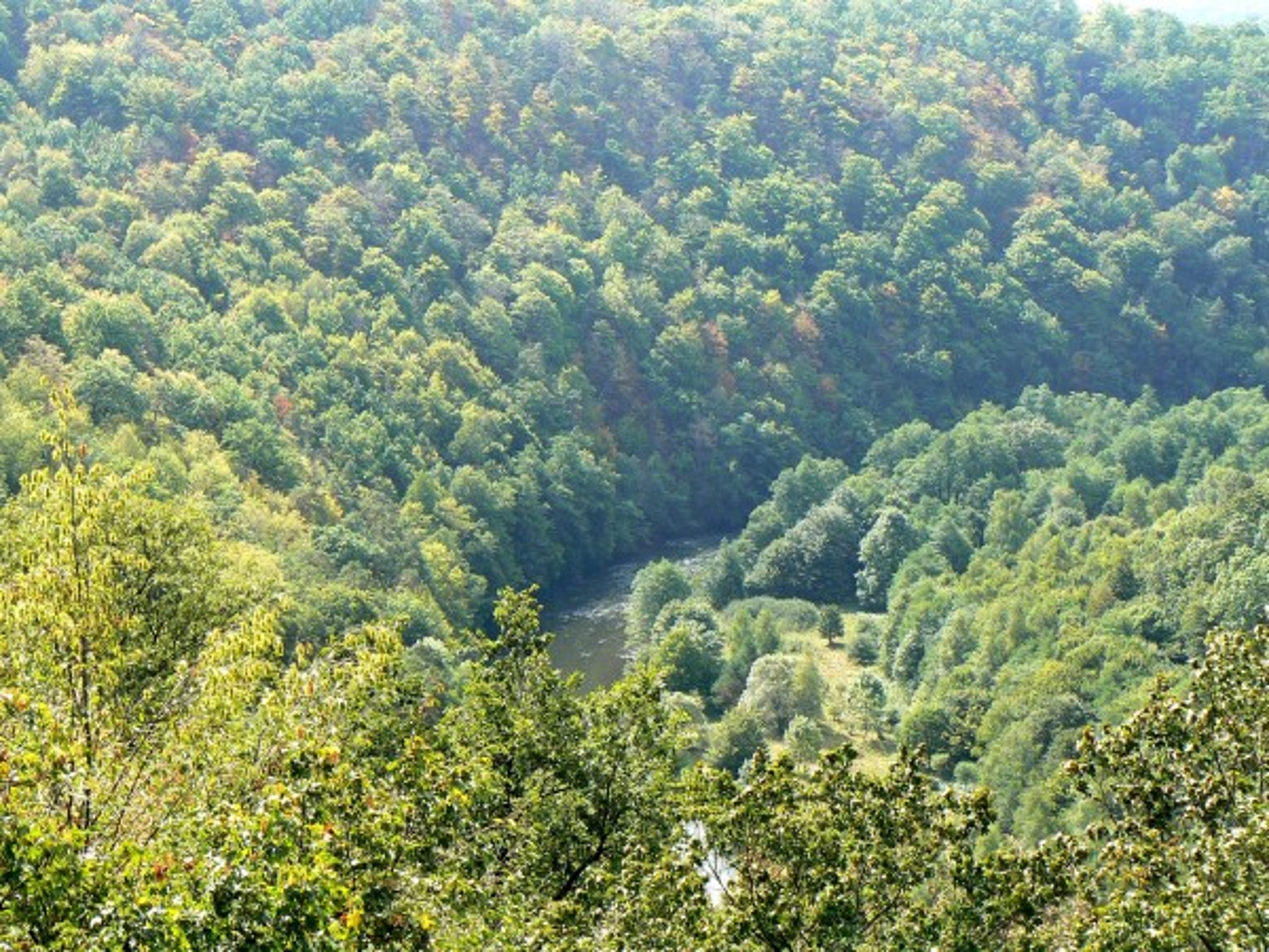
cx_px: 634
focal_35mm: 76
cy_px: 476
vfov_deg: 19.4
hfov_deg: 25.7
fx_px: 2786
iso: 100
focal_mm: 12.6
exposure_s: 1/200
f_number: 5.6
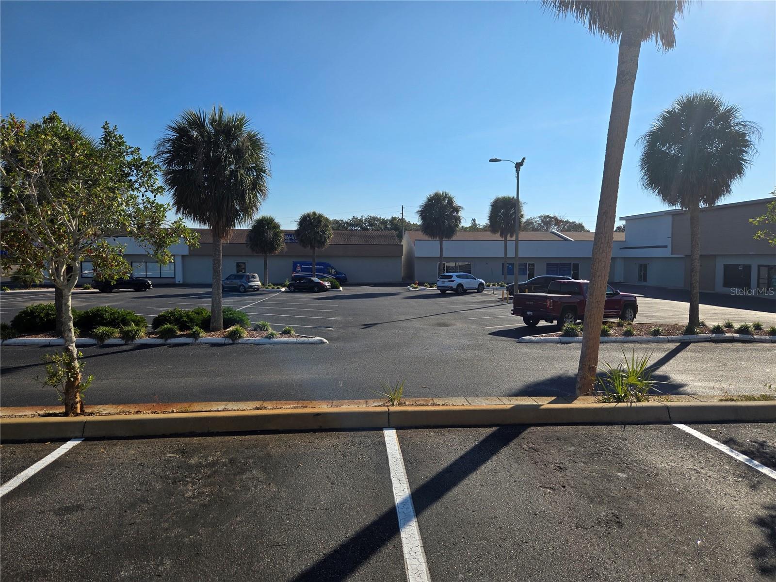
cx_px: 388
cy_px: 291
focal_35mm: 23
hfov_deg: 73.9
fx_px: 516
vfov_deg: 58.9
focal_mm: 5.4
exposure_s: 1/2828
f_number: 1.8
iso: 25
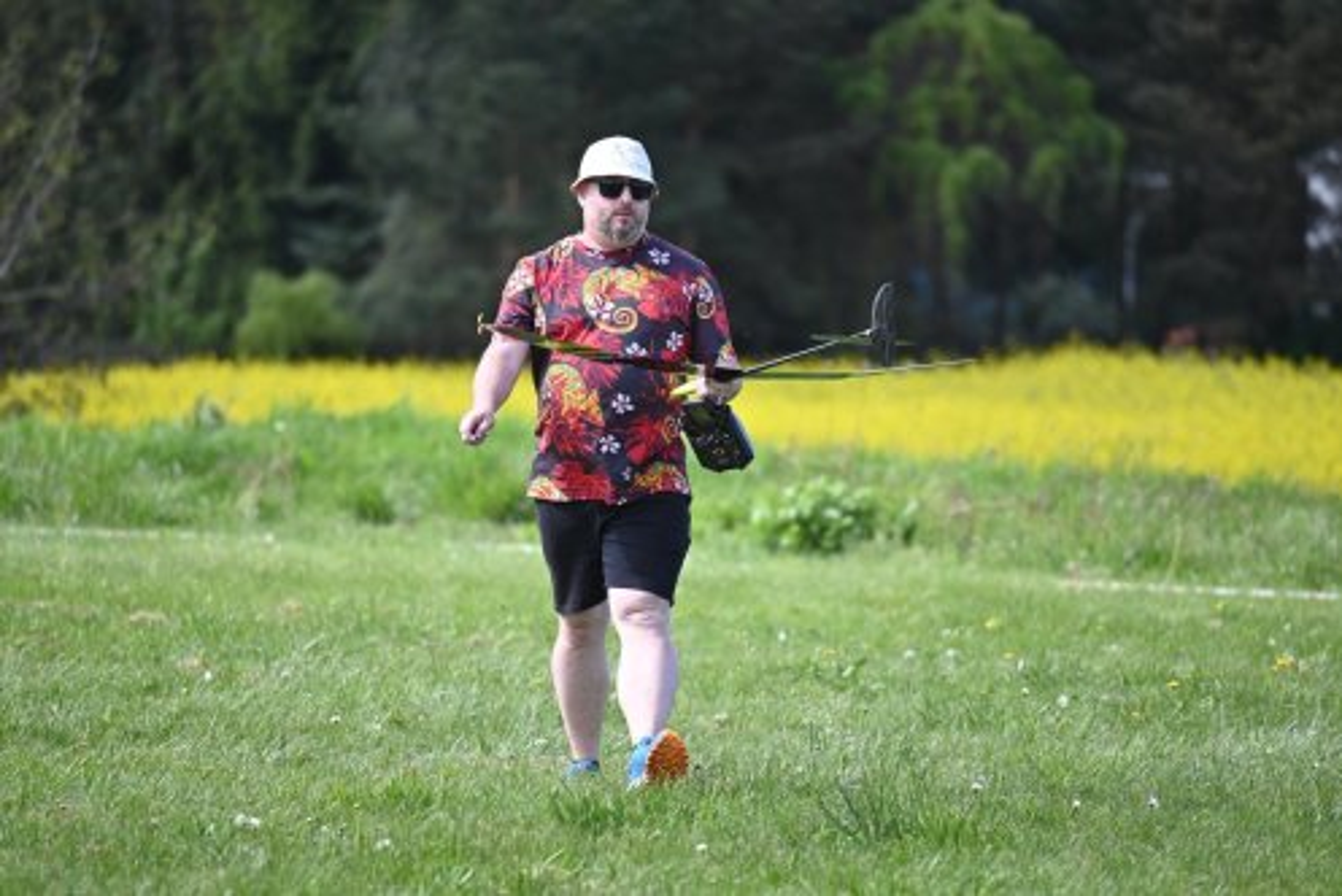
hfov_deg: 5.7
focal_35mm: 360
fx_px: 13427
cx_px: 671
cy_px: 448
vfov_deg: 3.8
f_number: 6.3
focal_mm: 360
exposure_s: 1/500
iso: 320
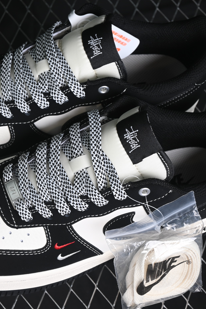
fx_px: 970
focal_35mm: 113
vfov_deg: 18.1
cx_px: 66
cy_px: 154
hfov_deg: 12.1
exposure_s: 1/60
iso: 160
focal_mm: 50
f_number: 6.3
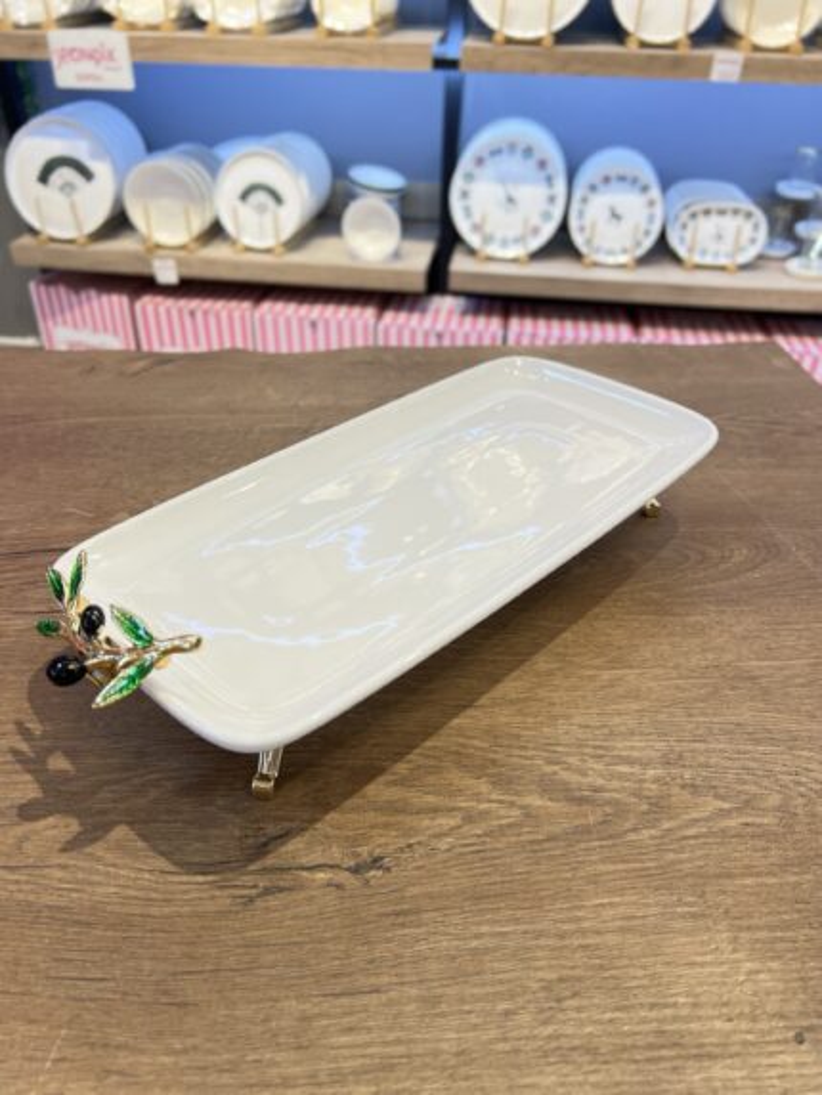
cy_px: 548
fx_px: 823
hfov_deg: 53.1
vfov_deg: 67.3
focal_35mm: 26
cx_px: 411
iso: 50
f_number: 1.5
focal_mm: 5.7
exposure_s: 1/100
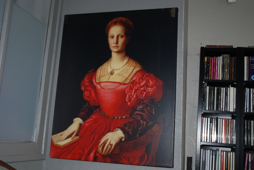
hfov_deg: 47.8
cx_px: 127
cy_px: 85
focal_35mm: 40
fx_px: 286
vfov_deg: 33.2
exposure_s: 1/60
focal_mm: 27
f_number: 3.8
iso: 200
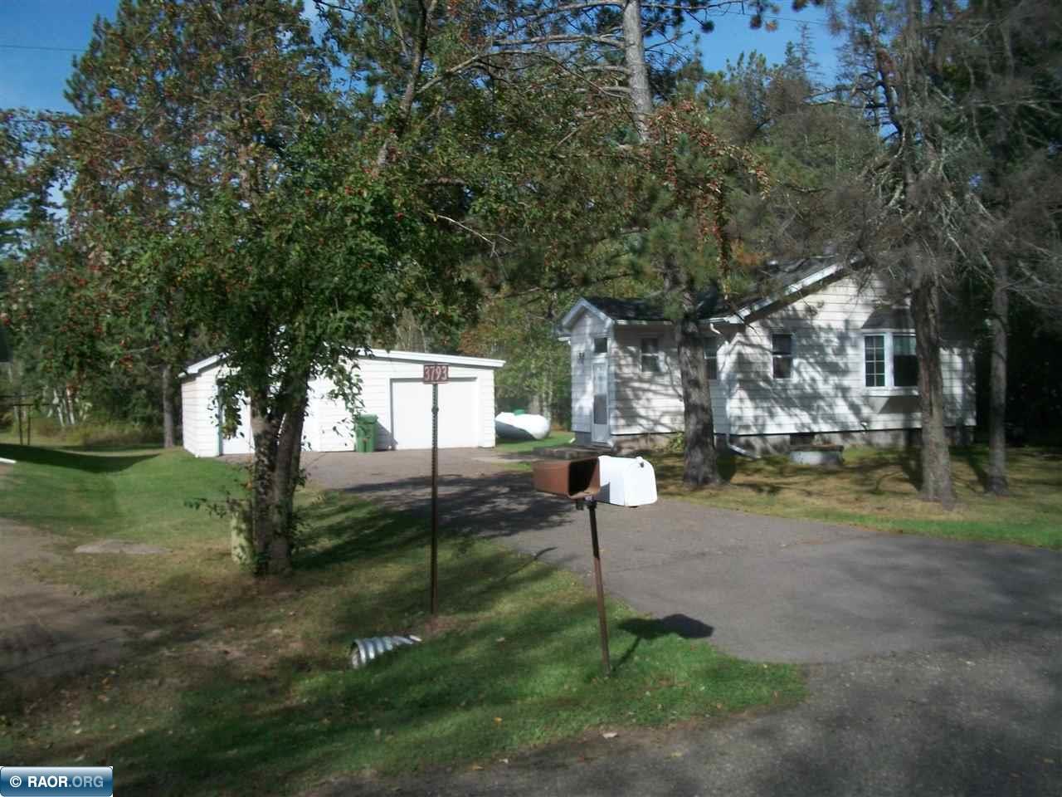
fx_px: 982
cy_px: 398
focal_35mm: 32
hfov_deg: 56.8
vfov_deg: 44.2
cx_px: 531
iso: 80
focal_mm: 5.7
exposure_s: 1/400
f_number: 5.5
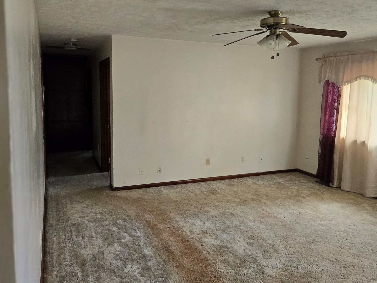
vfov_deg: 48.1
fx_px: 316
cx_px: 188
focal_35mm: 29
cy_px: 126
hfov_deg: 61.7
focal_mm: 5.4
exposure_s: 1/240
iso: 320
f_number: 1.8
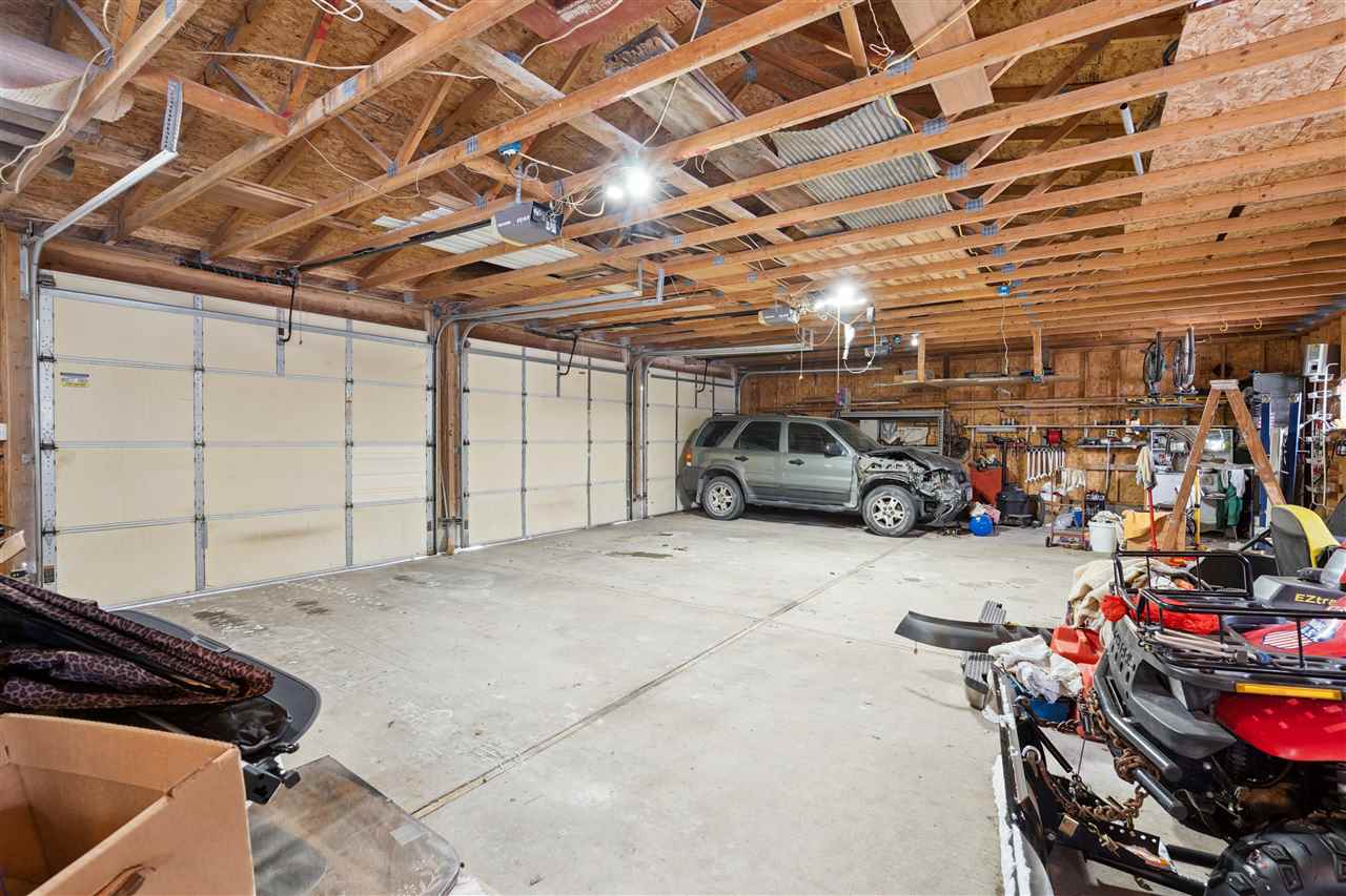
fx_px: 598
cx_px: 673
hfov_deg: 96.7
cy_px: 448
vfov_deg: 73.7
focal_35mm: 16
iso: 400
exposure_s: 1/4
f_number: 9
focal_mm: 16
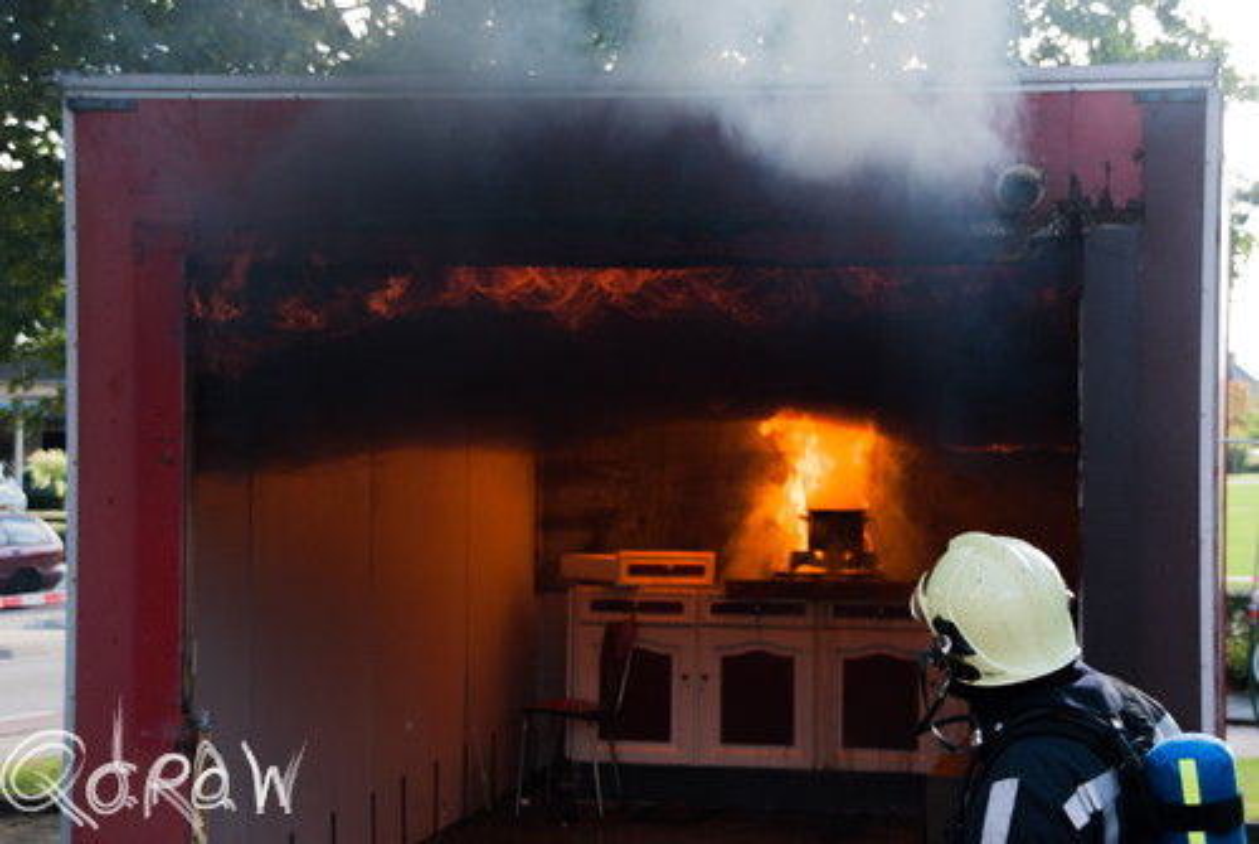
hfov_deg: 29.8
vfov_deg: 20.2
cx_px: 630
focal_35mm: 68
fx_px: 2364
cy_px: 422
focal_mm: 45
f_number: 5
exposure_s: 1/80
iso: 100
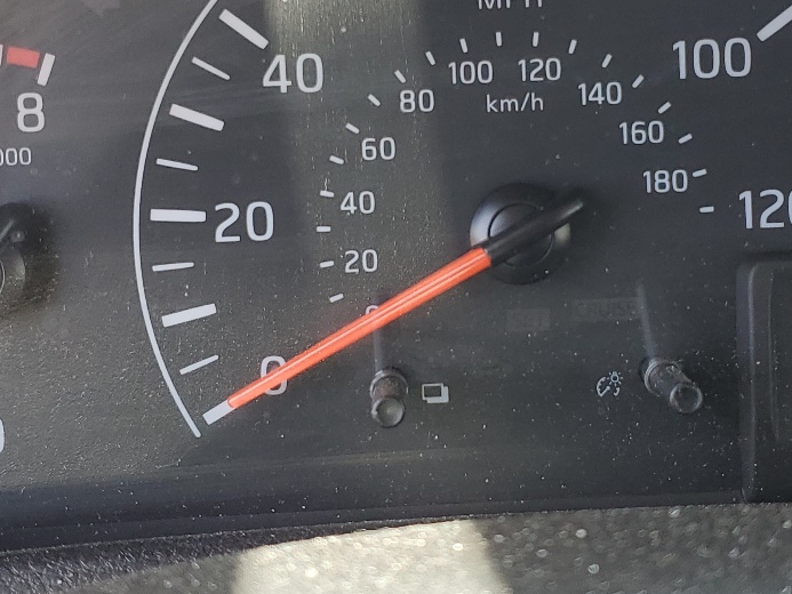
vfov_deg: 24.3
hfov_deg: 32.1
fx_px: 1373
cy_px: 203
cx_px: 448
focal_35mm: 60
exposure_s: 1/145
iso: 50
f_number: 1.5
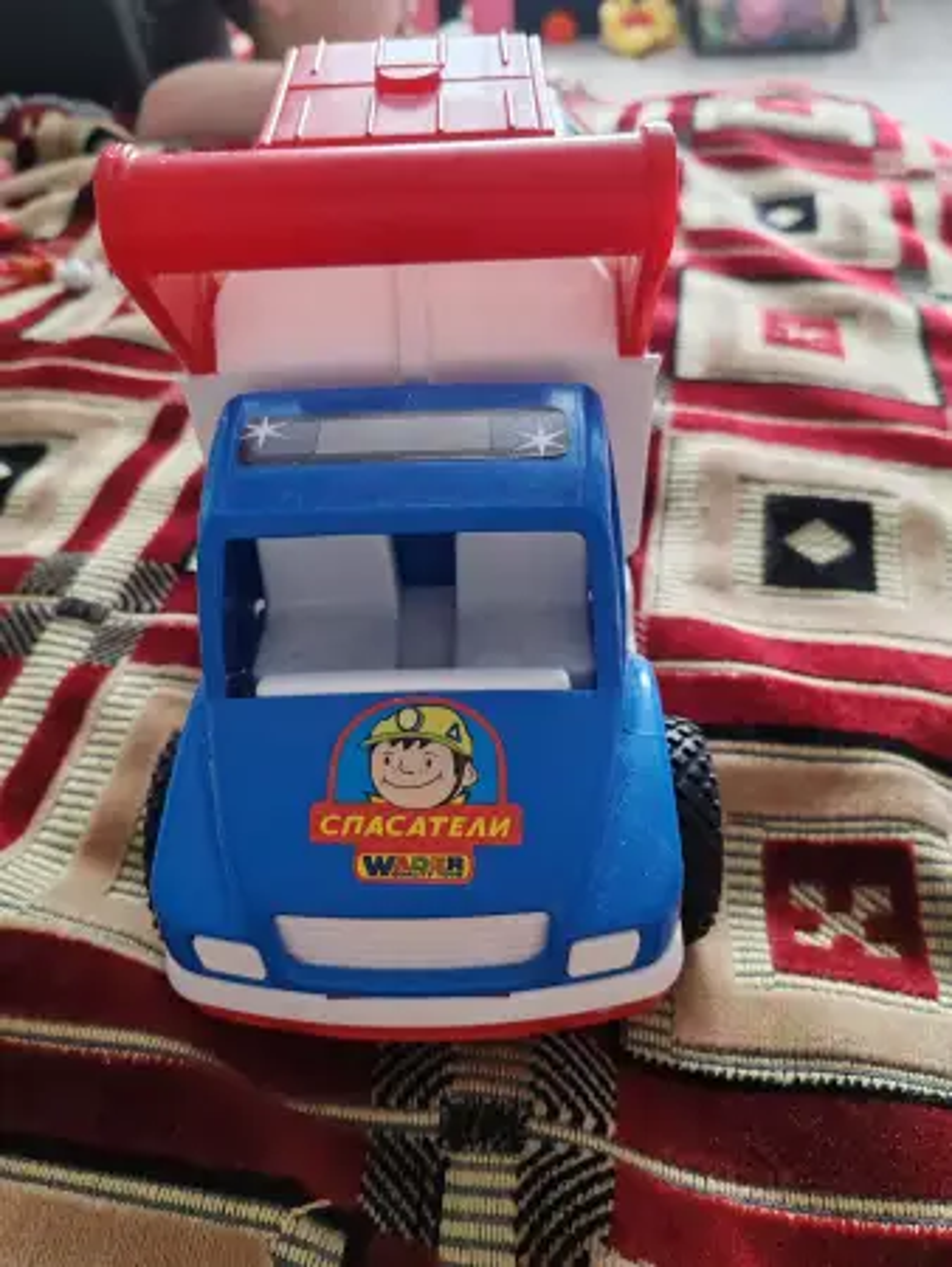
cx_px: 476
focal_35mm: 27
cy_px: 634
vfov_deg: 65.3
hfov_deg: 51.4
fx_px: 989
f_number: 1.9
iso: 640
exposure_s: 1/50
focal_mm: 6.12
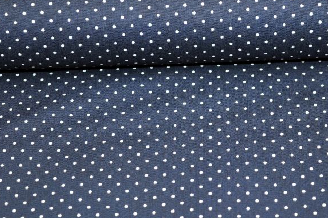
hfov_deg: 18.9
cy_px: 133
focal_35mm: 108
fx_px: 983
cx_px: 192
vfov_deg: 12.6
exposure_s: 1/60
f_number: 5.6
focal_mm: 52
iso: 800
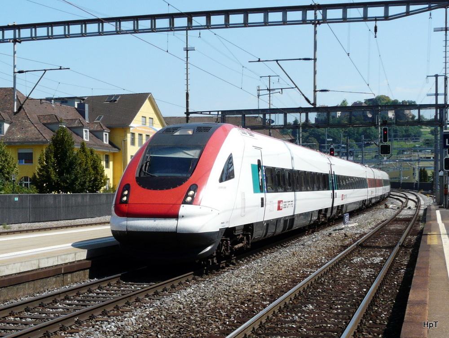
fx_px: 571
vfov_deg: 32.9
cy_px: 169
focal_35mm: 44
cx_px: 224
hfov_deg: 42.9
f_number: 5.6
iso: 100
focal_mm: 7.2
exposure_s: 1/400
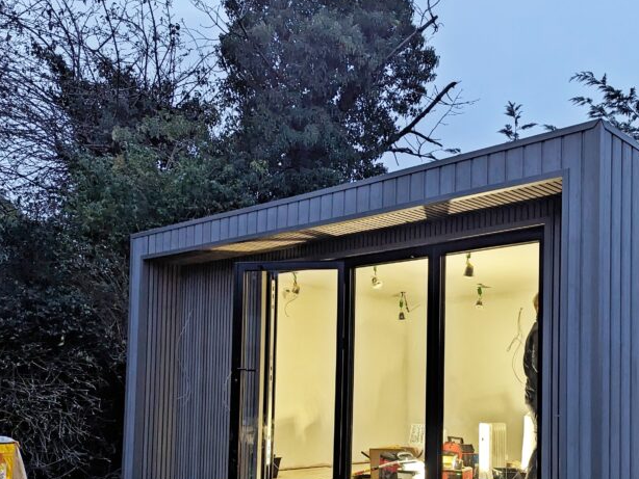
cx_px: 429
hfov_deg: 46.0
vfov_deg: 35.2
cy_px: 358
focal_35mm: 40
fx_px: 739
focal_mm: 6.81
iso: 848
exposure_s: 1/76.8
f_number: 1.85
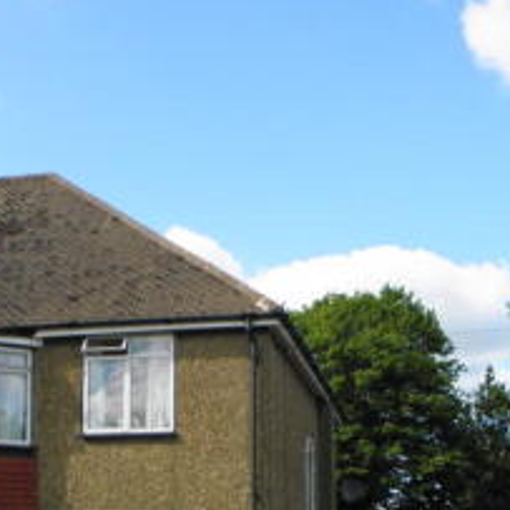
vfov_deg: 23.8
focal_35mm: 71
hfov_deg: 24.3
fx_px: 1183
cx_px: 217
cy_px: 438
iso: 100
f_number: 7
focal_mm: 5
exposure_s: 1/125
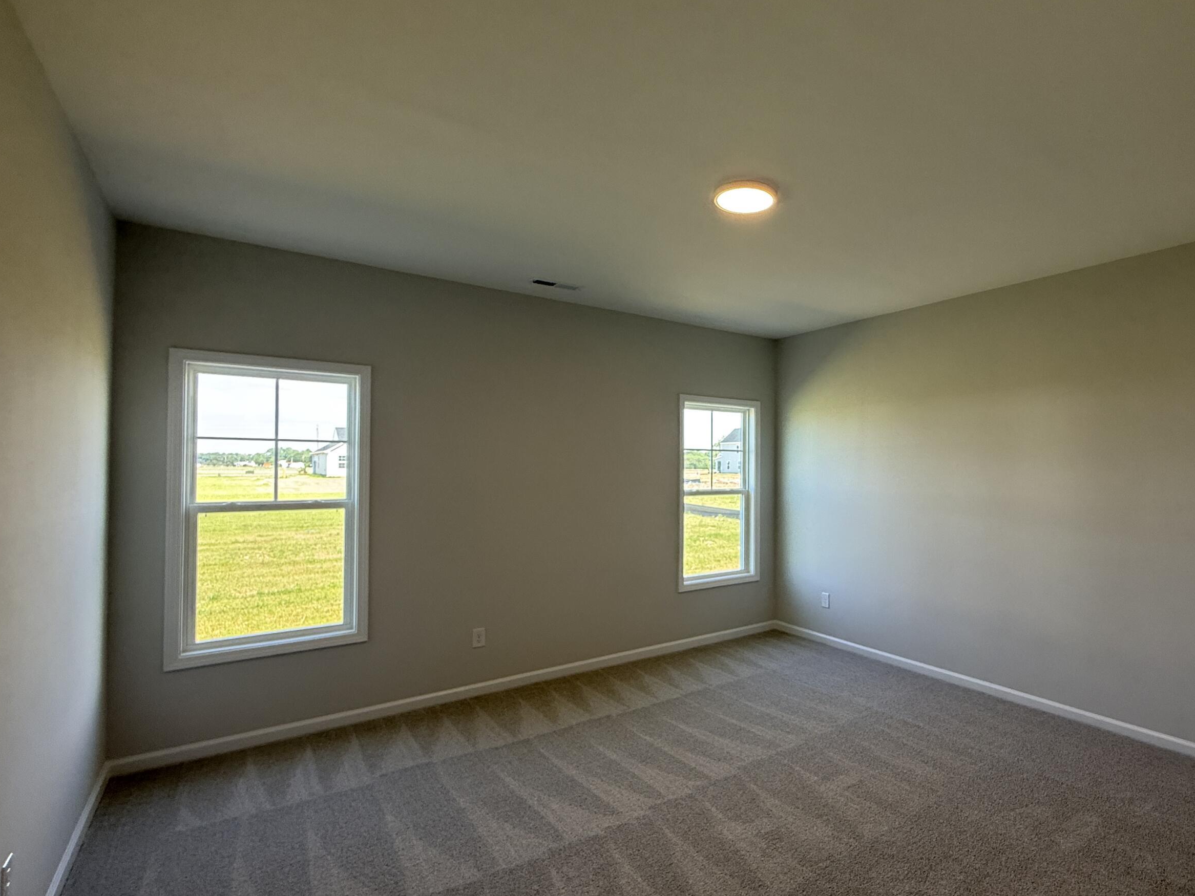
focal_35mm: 18
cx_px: 745
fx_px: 621
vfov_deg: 71.6
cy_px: 456
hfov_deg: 86.1
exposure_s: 1/120
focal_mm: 2.22
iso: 125
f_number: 2.2
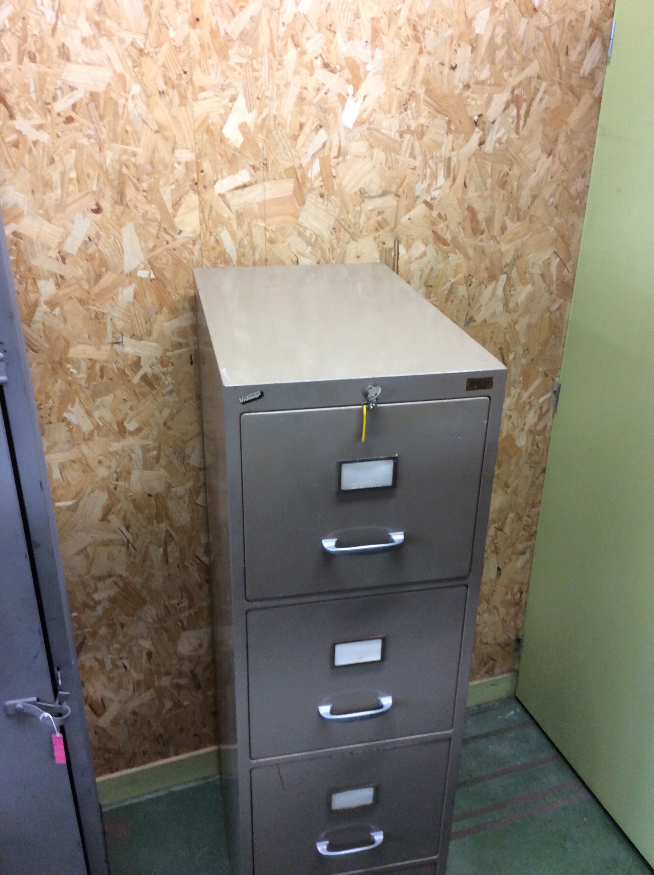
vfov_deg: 56.9
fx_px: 808
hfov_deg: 44.1
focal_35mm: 32
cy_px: 438
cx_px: 327
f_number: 2.4
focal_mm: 3.3
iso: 80
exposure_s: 1/25
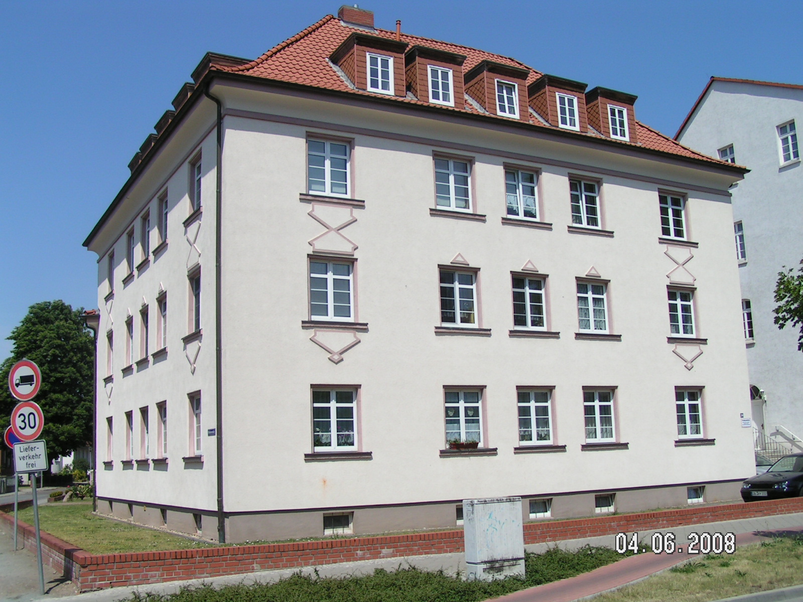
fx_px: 881
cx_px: 402
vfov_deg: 37.7
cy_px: 301
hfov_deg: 49.0
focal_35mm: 38
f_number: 5.6
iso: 50
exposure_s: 1/800
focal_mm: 5.8
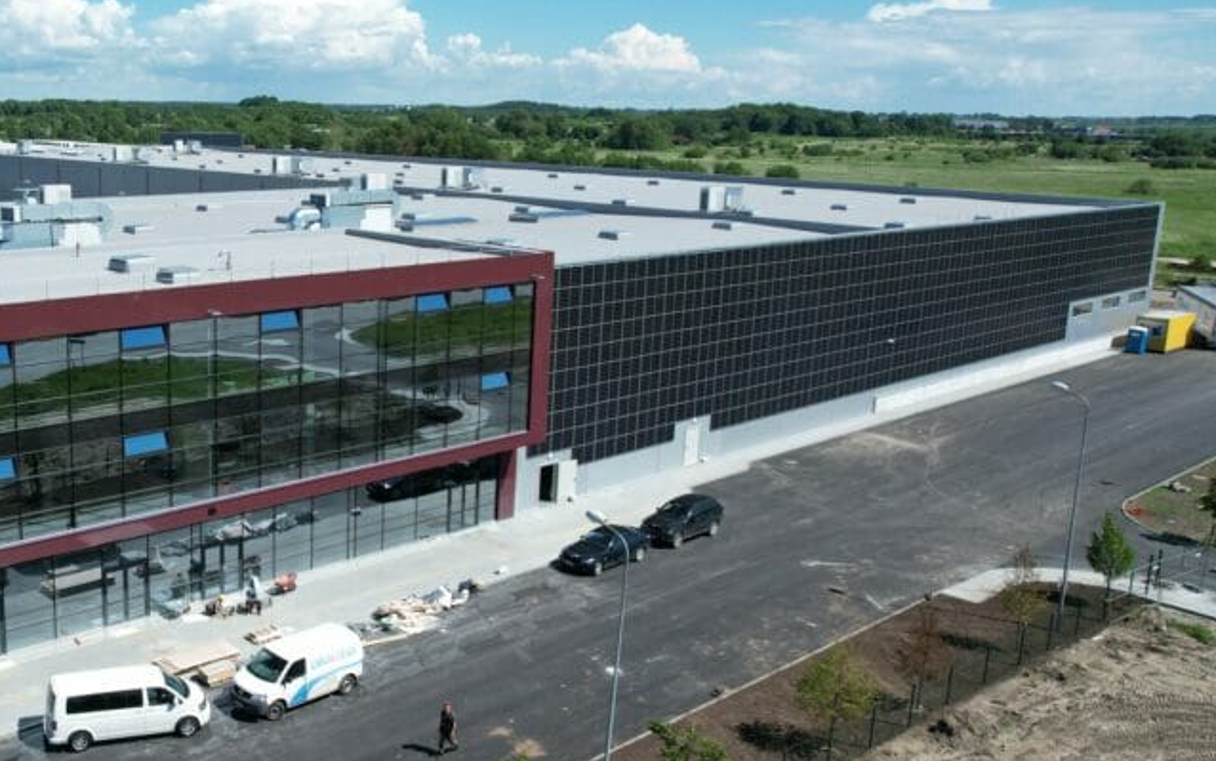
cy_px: 367
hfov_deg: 51.6
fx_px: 1193
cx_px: 299
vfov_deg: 35.3
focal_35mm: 36
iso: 100
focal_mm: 8.38
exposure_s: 1/2000
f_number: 2.8
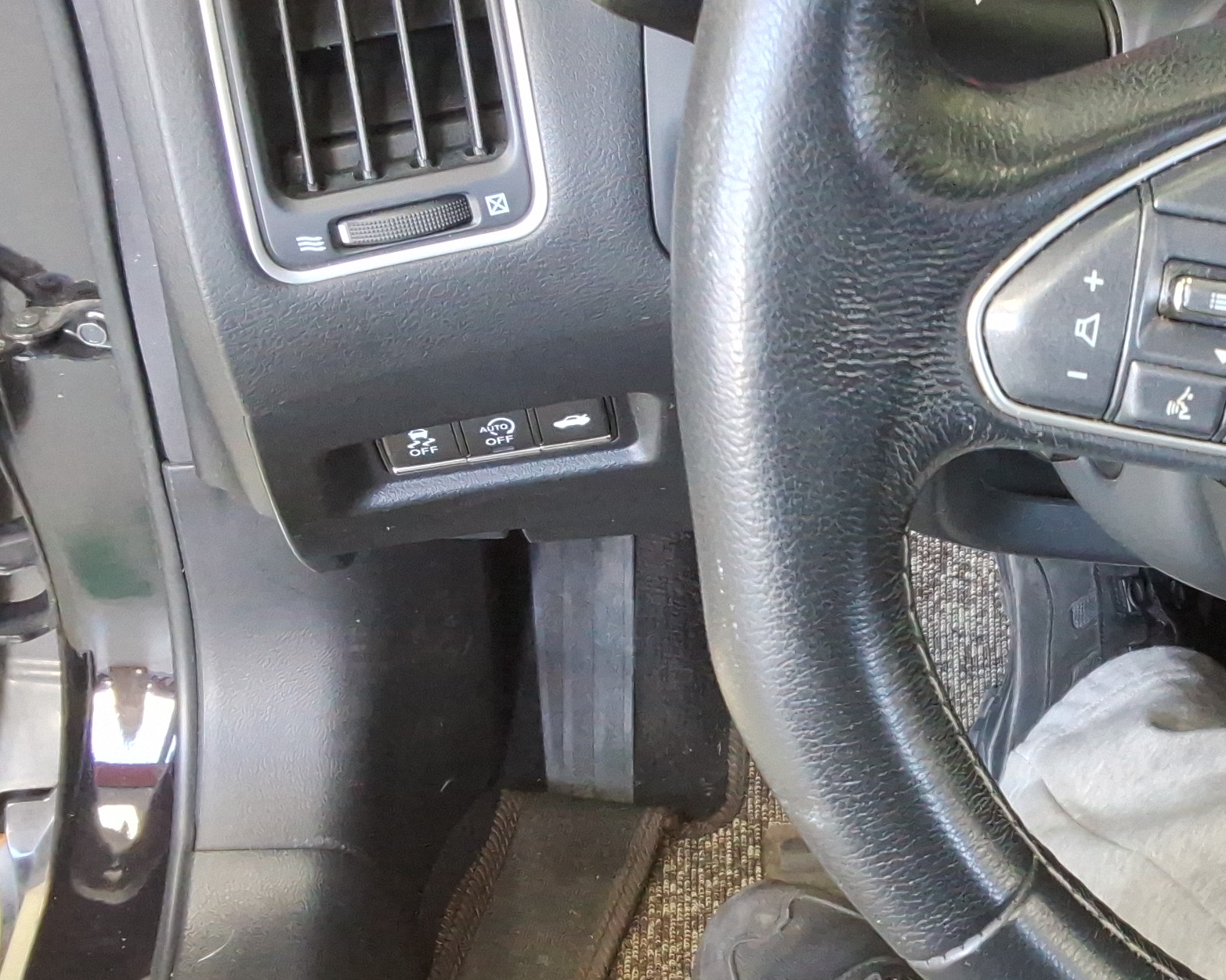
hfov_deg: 30.9
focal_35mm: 57
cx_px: 1188
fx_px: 2068
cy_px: 531
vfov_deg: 26.7
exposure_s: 1/40
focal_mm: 2.91
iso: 169
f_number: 1.9
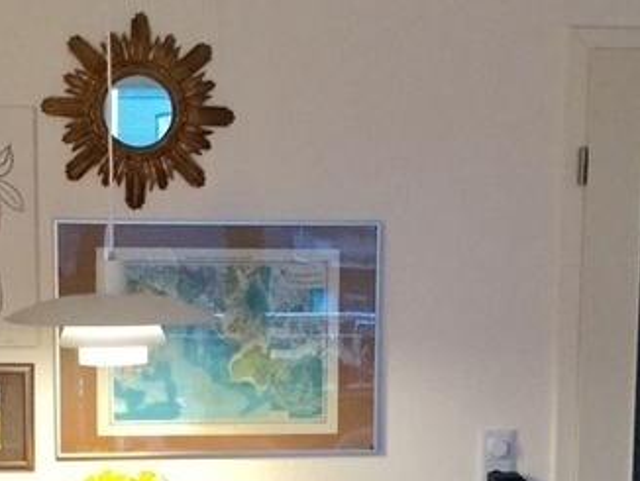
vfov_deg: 15.9
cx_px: 296
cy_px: 487
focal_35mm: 91
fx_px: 1684
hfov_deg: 21.5
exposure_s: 1/20
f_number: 2.2
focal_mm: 4.15
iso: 250
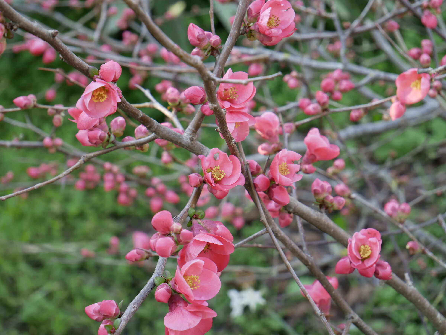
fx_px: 1186
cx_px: 223
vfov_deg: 16.1
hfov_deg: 21.3
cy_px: 168
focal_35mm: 92
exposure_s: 1/100
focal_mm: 46
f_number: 5.6
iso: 640
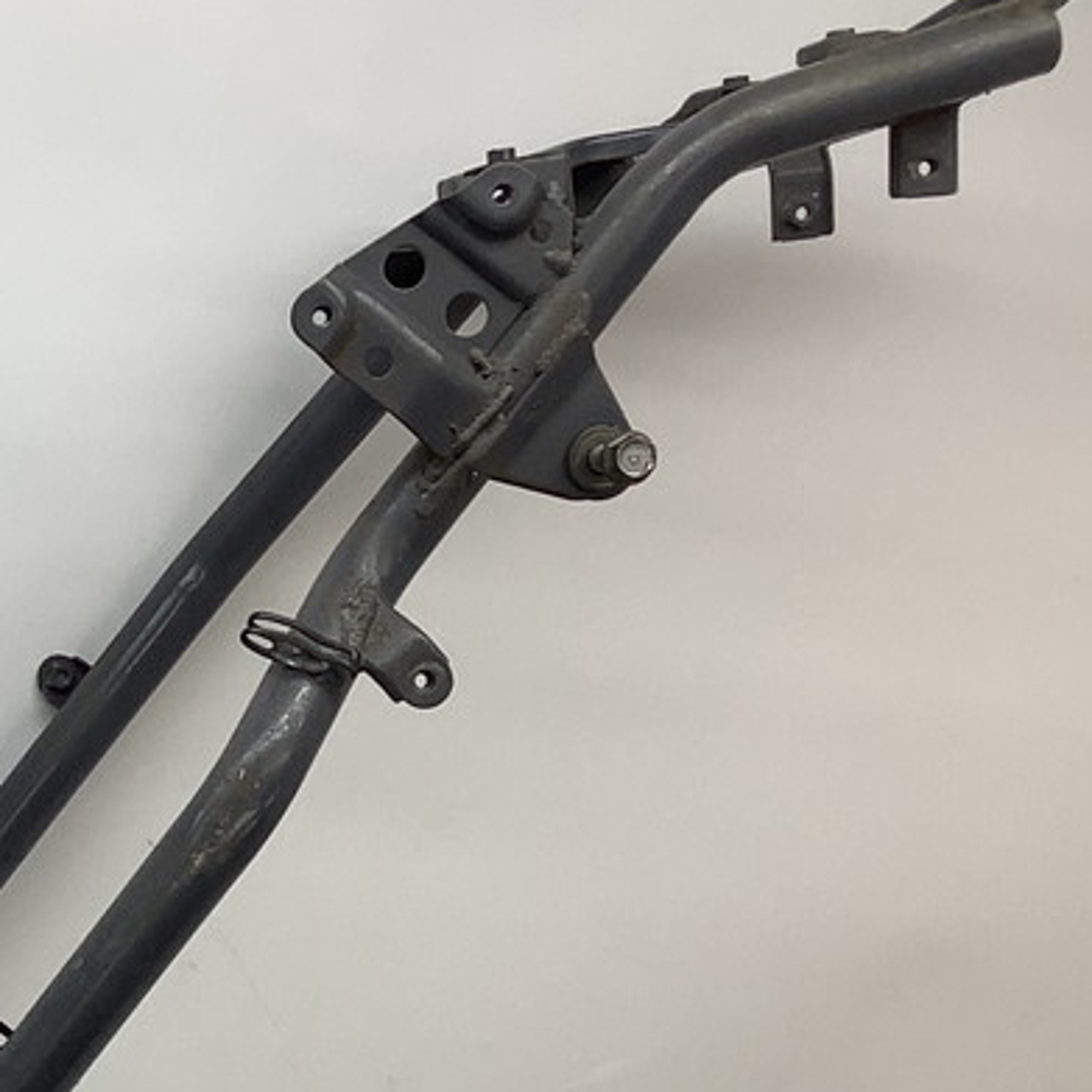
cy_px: 835
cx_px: -514
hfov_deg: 18.4
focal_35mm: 84
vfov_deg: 20.5
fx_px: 2998
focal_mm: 3.3
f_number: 2.4
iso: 32
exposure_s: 1/120
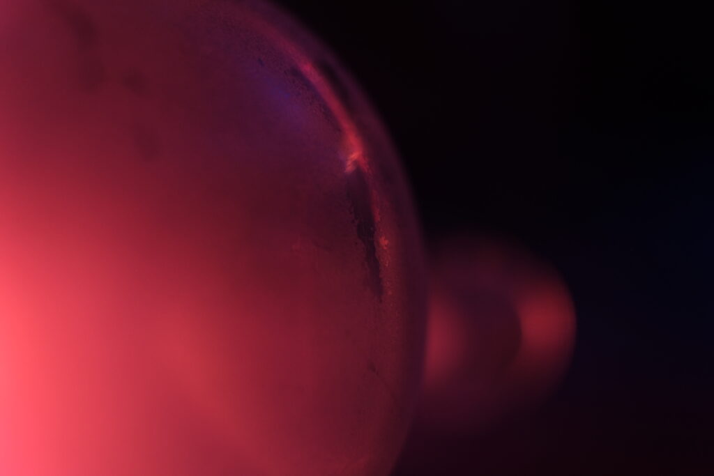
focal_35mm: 83
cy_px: 238
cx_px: 357
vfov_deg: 16.5
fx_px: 1646
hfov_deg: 24.5
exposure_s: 1/60
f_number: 4
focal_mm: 55
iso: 640
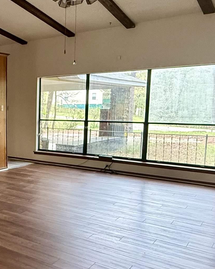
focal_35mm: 41
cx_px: -31
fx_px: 326
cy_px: 145
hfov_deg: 31.6
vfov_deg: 44.8
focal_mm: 2.22
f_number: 2.2
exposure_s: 1/99
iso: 320
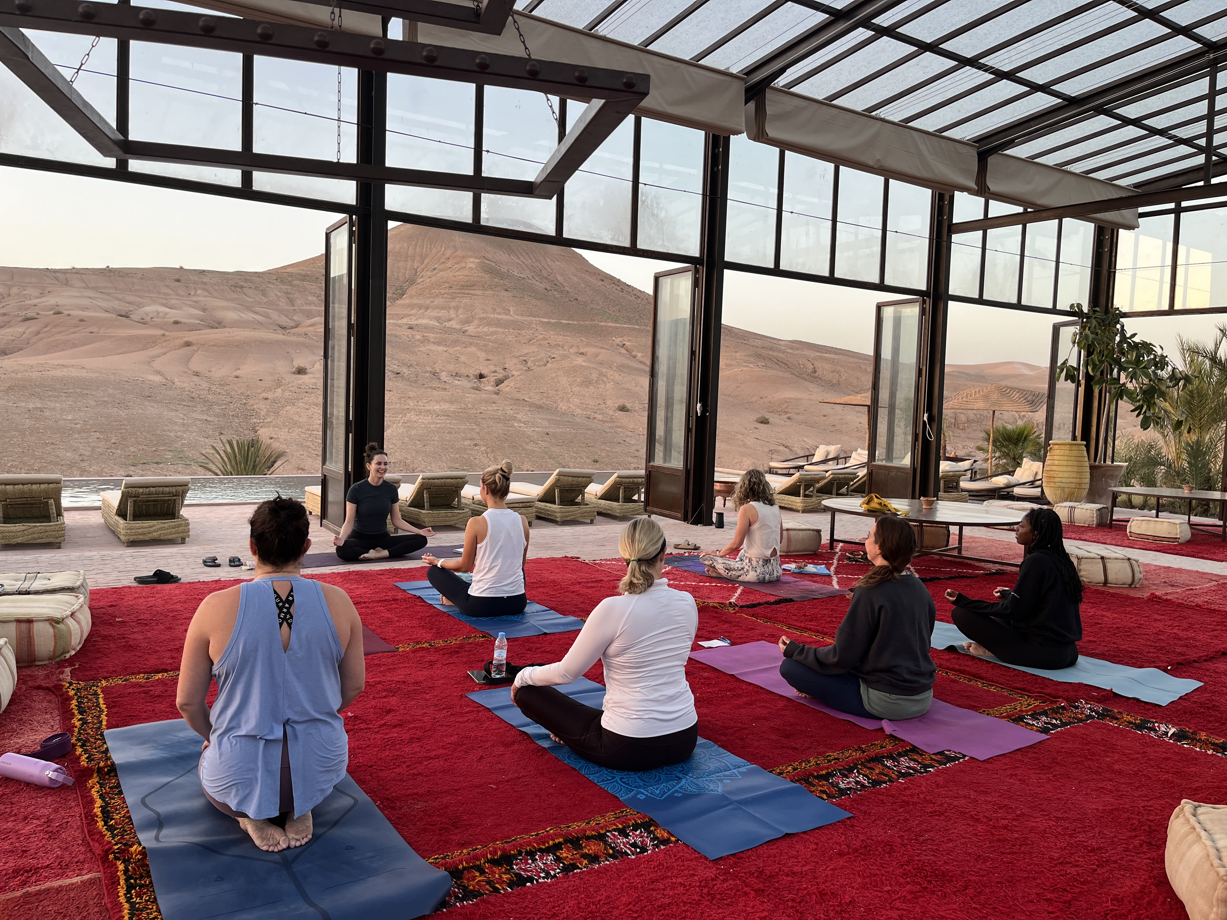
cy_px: 460
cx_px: 614
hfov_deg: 67.3
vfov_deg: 53.1
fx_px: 922
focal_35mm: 26
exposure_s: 1/121
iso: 40
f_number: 1.6
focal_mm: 5.1
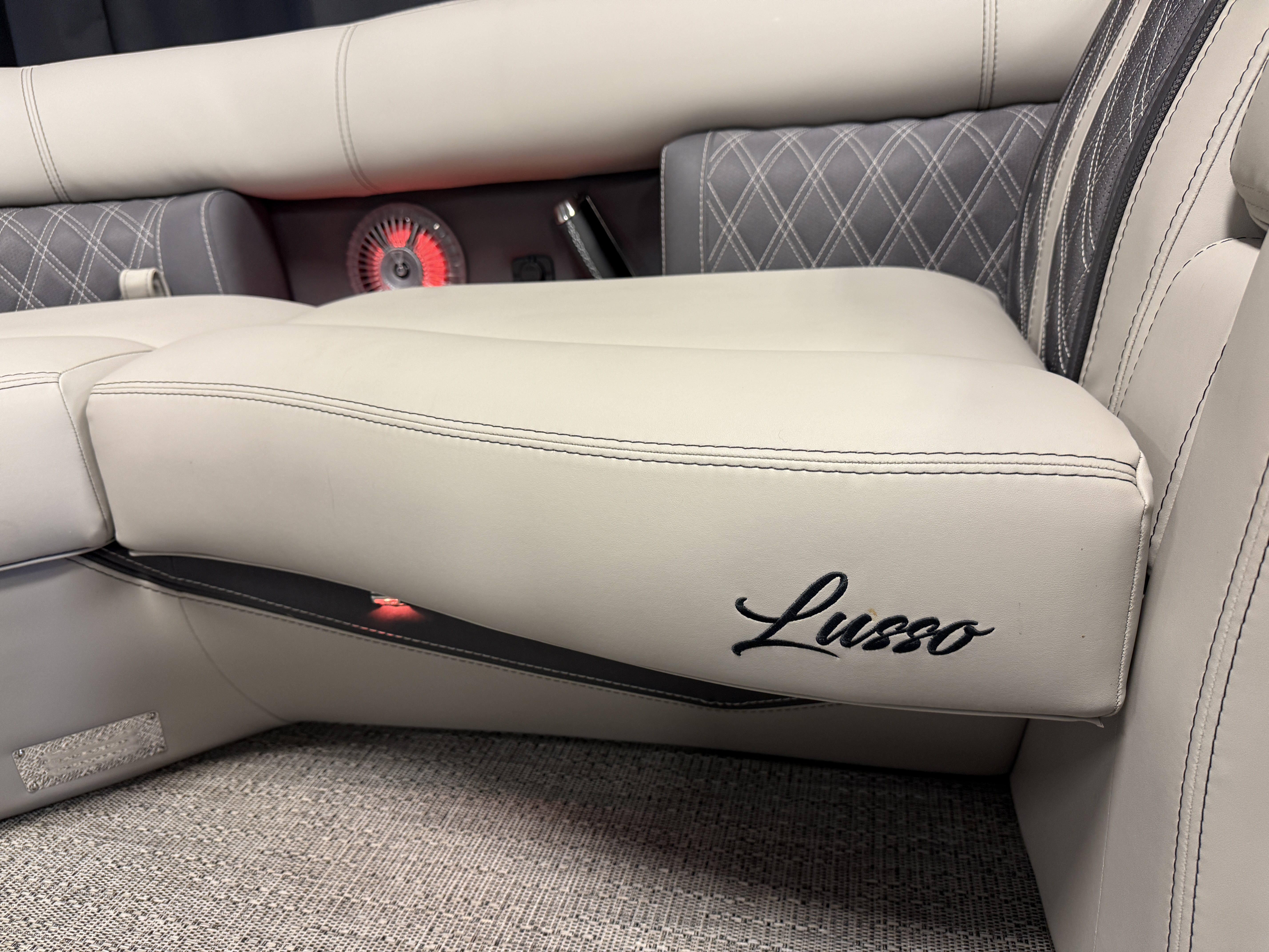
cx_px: 634
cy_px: 476
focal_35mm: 24
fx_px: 880
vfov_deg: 56.8
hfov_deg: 71.6
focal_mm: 6.76
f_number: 1.78
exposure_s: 1/60
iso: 200
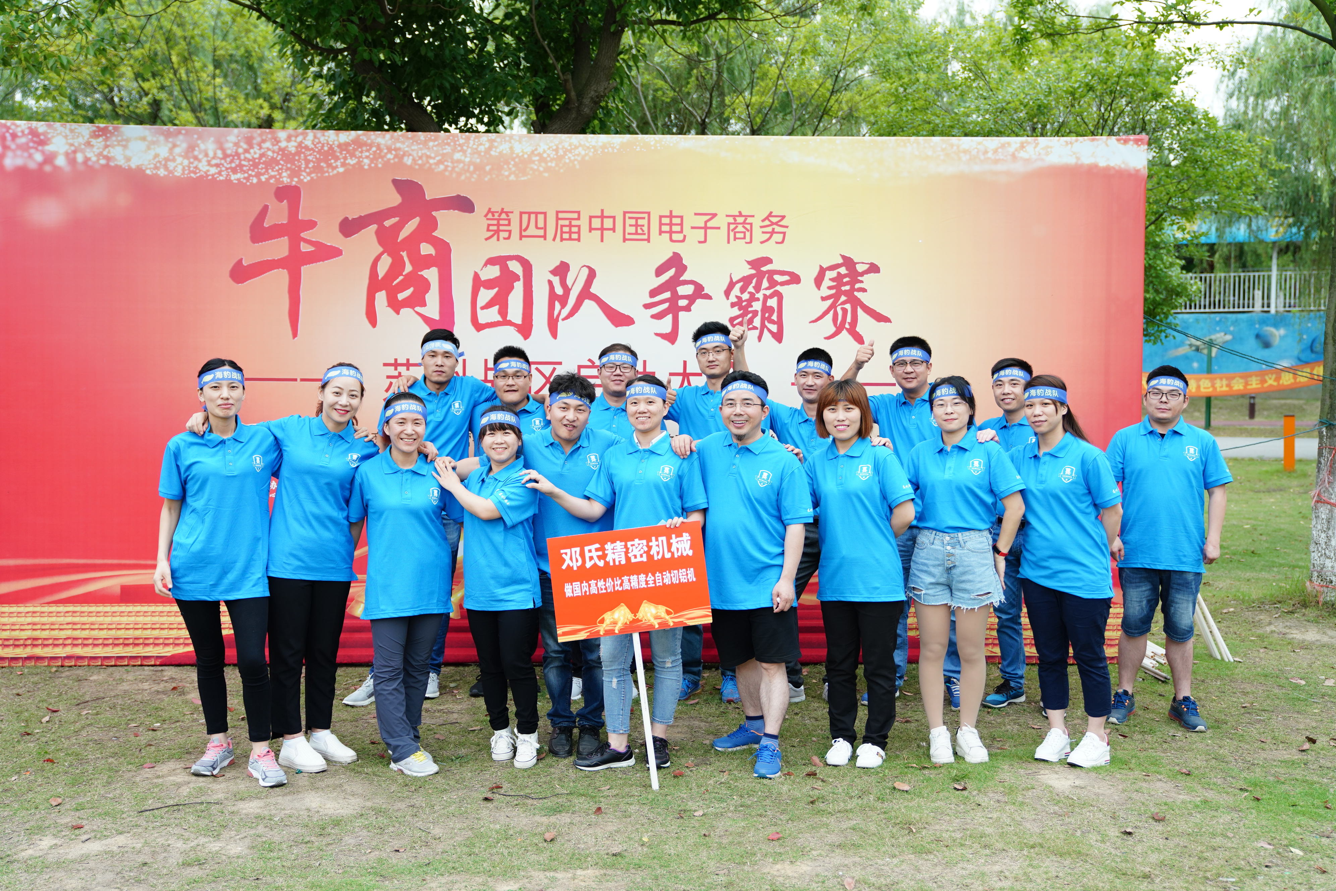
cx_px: 668
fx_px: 1410
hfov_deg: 50.7
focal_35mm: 38
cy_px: 446
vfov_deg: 35.1
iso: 640
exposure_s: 1/500
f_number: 2.8
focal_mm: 38
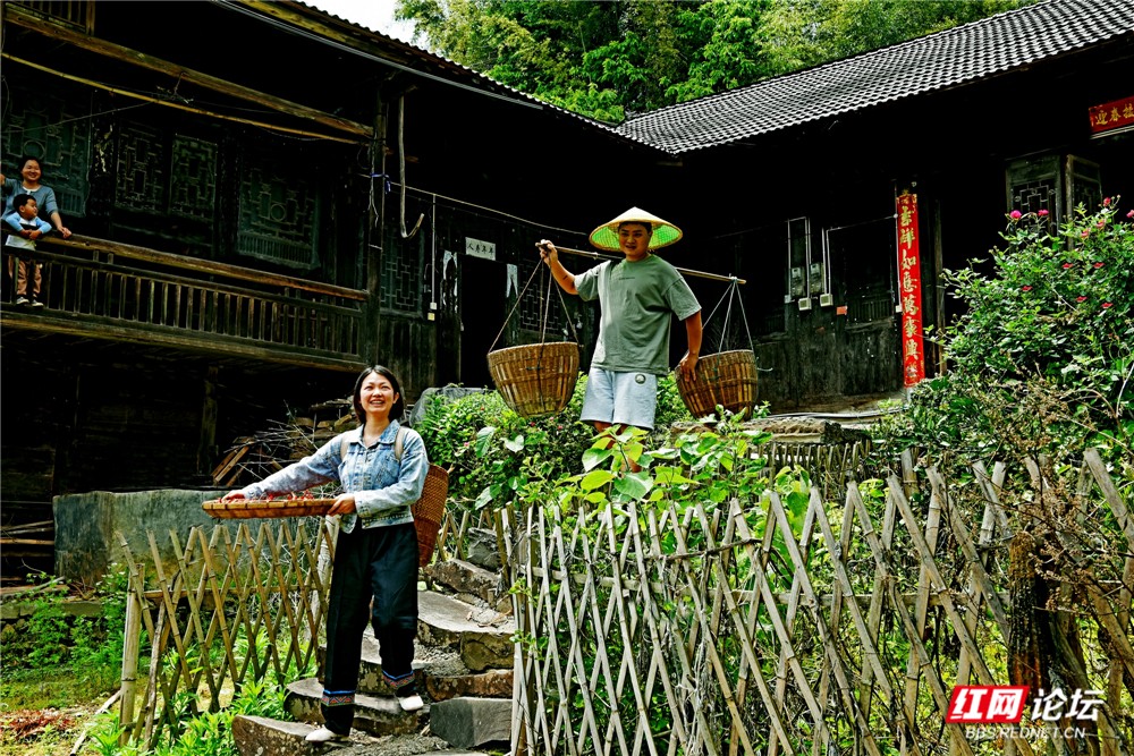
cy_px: 378
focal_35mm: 38
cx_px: 567
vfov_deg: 35.1
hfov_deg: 50.7
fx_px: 1197
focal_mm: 38
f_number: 11
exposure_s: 1/100
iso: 200
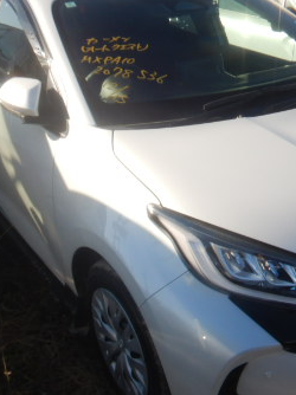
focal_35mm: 46
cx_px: 230
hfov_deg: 30.8
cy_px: 198
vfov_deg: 41.3
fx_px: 525
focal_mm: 4.3
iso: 125
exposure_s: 1/400
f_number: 2.8
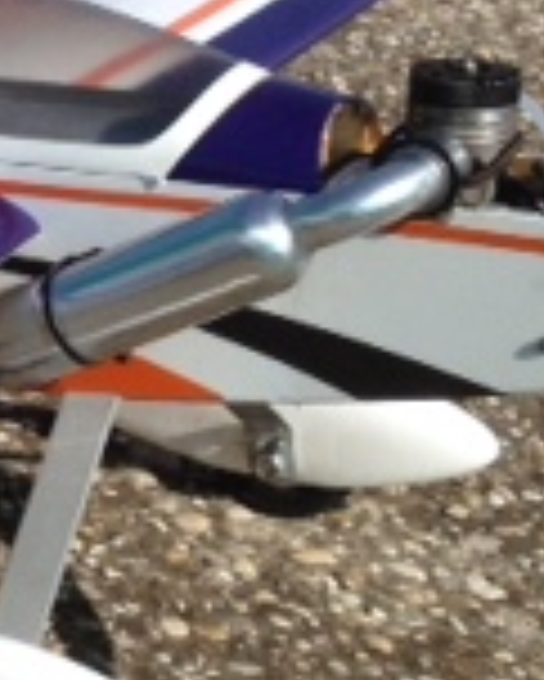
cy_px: 279
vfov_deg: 13.3
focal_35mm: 145
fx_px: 2915
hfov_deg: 10.1
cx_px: -441
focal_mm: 4.28
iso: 50
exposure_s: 1/2762
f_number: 2.4
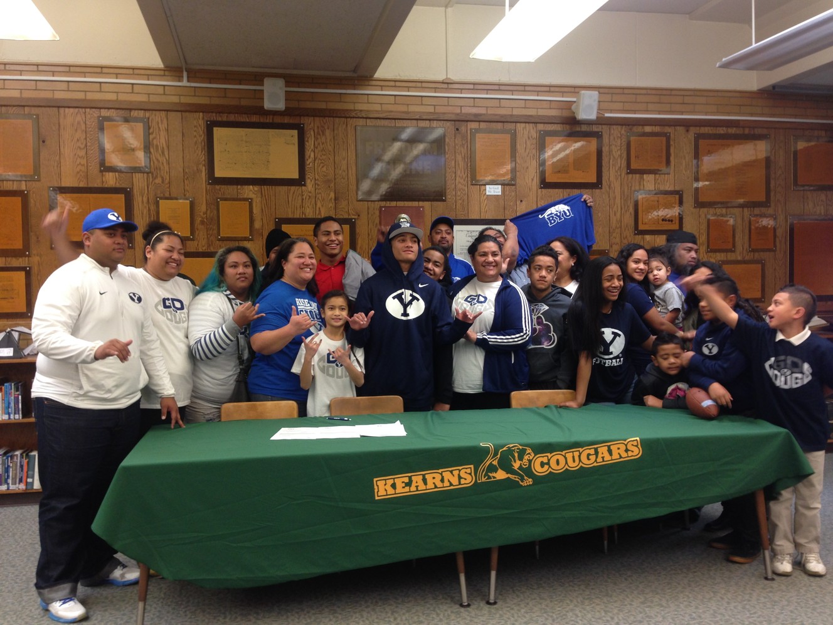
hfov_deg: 55.4
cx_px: 416
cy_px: 312
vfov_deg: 42.9
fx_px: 794
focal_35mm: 33
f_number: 2.4
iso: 64
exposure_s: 1/20
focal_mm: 4.12
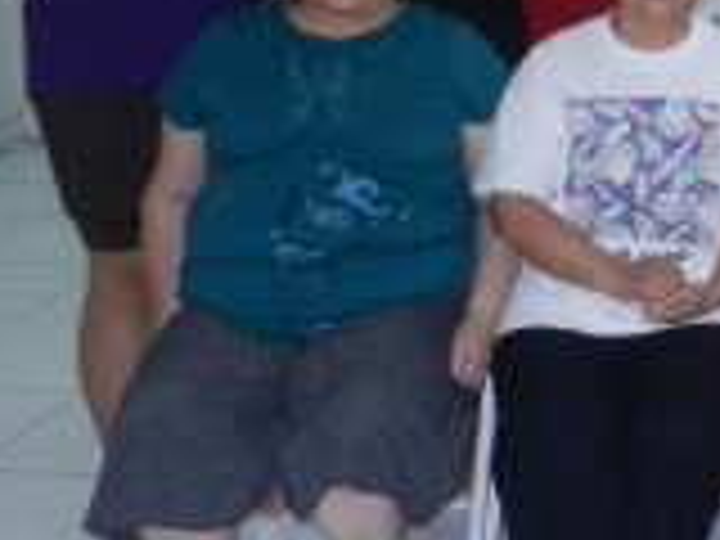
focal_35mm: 75
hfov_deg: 22.6
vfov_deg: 19.3
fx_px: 1560
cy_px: 58
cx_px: 990
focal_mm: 4.5
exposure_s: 1/30
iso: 280
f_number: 3.5
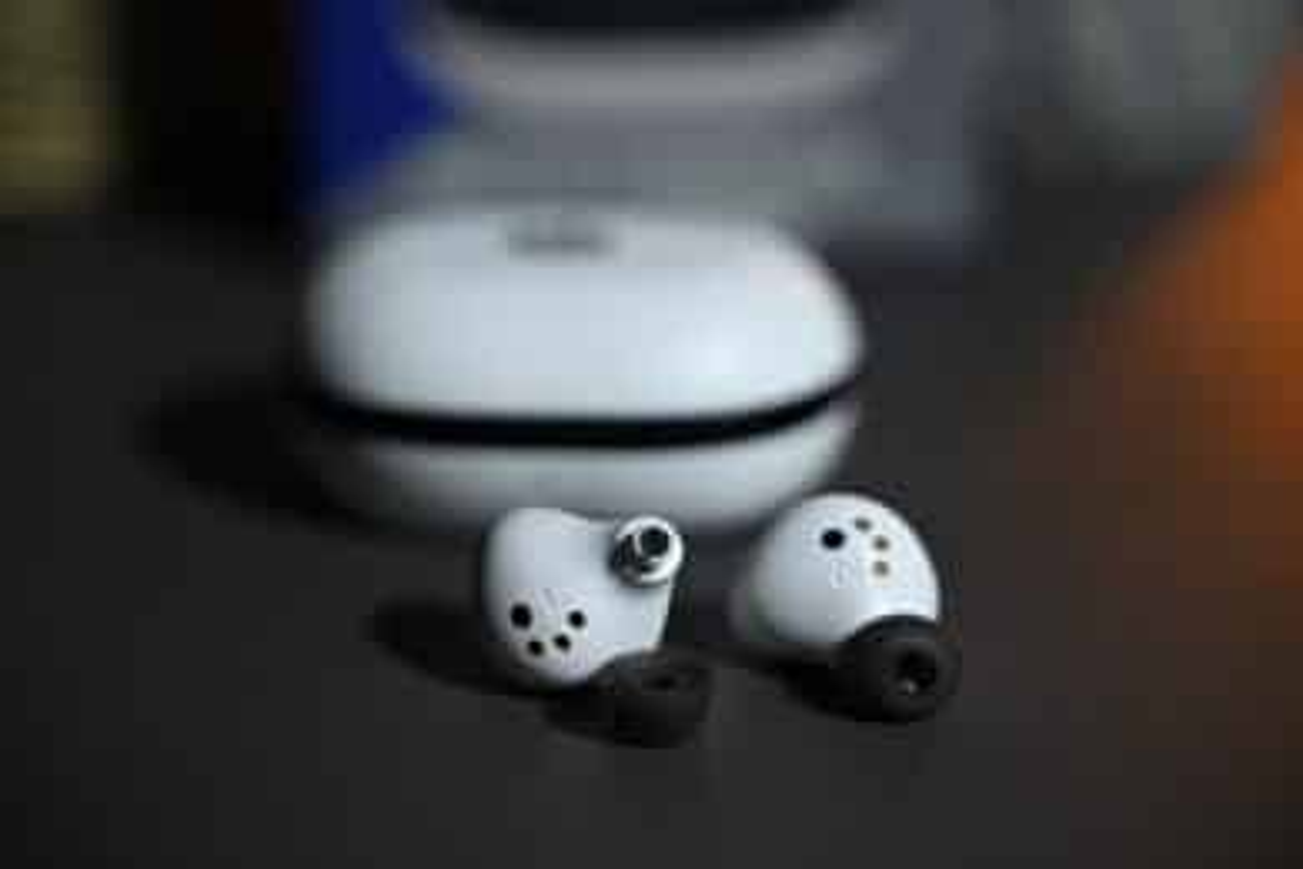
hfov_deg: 27.0
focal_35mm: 75
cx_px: 652
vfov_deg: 18.2
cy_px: 434
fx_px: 2714
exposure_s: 1/250
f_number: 2.8
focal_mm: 75
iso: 320
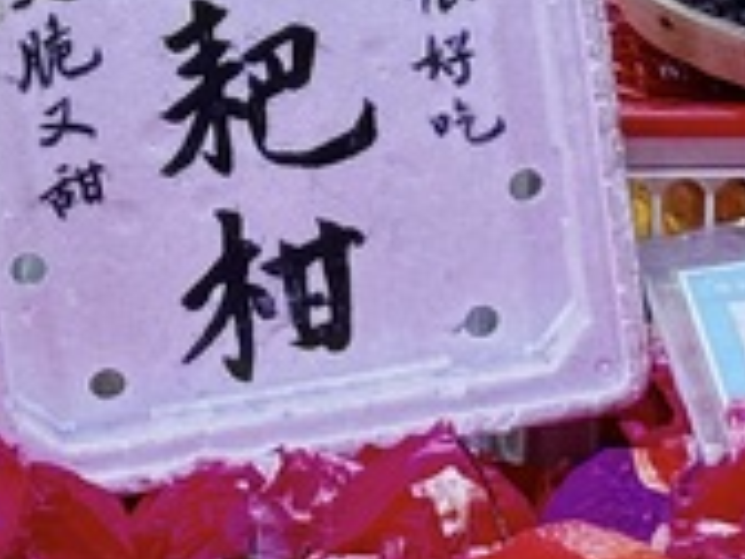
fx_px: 6284
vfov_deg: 5.1
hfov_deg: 6.8
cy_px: -164
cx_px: 146
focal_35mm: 292
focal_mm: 6.76
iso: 125
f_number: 1.78
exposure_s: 1/59
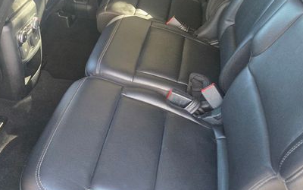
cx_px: 139
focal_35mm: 39
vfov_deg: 32.3
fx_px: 322
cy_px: 52
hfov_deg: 50.3
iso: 800
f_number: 1.8
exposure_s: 1/120
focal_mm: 5.4
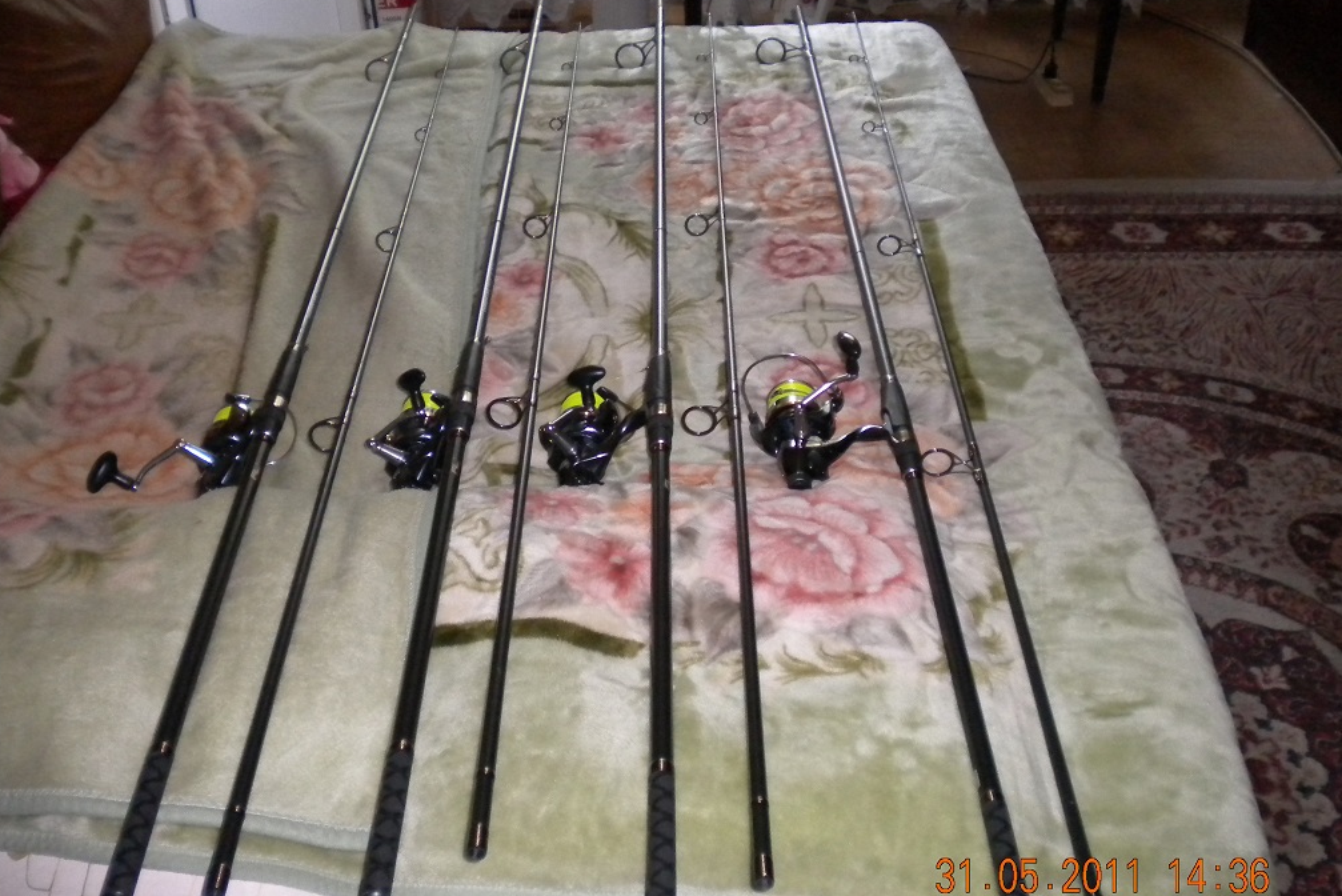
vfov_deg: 36.0
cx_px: 673
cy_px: 471
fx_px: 1380
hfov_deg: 51.9
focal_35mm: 37
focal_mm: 6.3
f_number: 3.1
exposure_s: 1/30
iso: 400
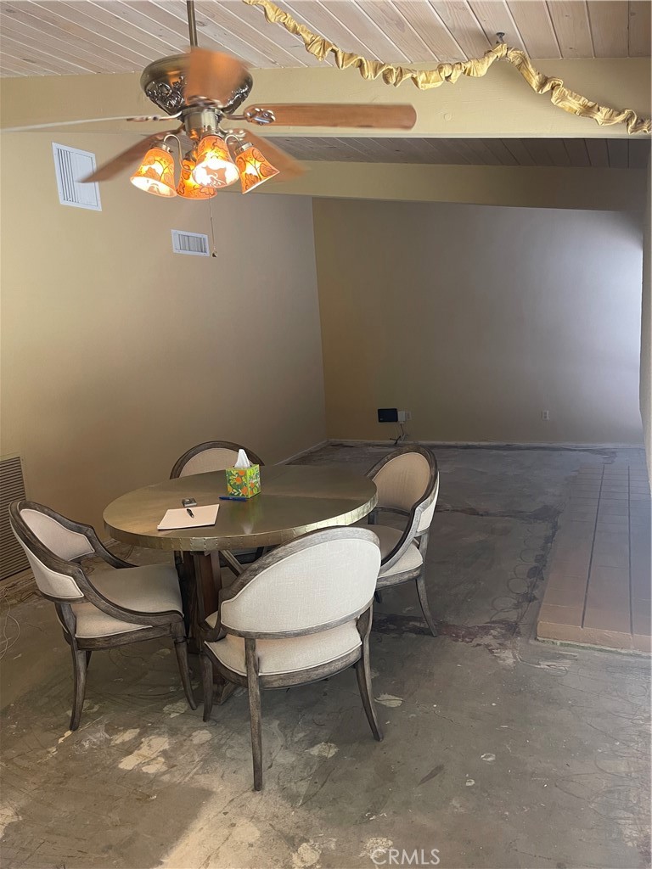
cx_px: 326
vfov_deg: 69.4
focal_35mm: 25
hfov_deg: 54.9
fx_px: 628
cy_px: 434
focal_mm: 5.1
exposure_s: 1/60
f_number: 1.6
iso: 160
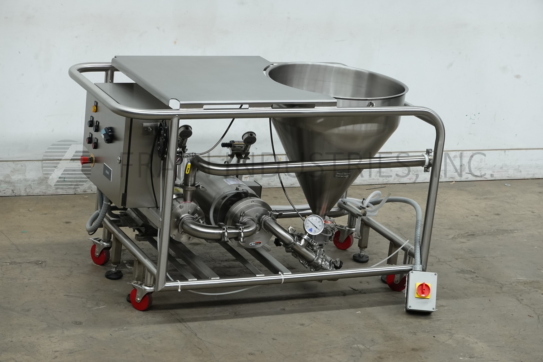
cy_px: 181
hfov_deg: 21.0
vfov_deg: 14.1
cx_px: 272
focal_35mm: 97
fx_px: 1463
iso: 500
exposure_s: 1/100
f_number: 4
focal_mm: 35.31
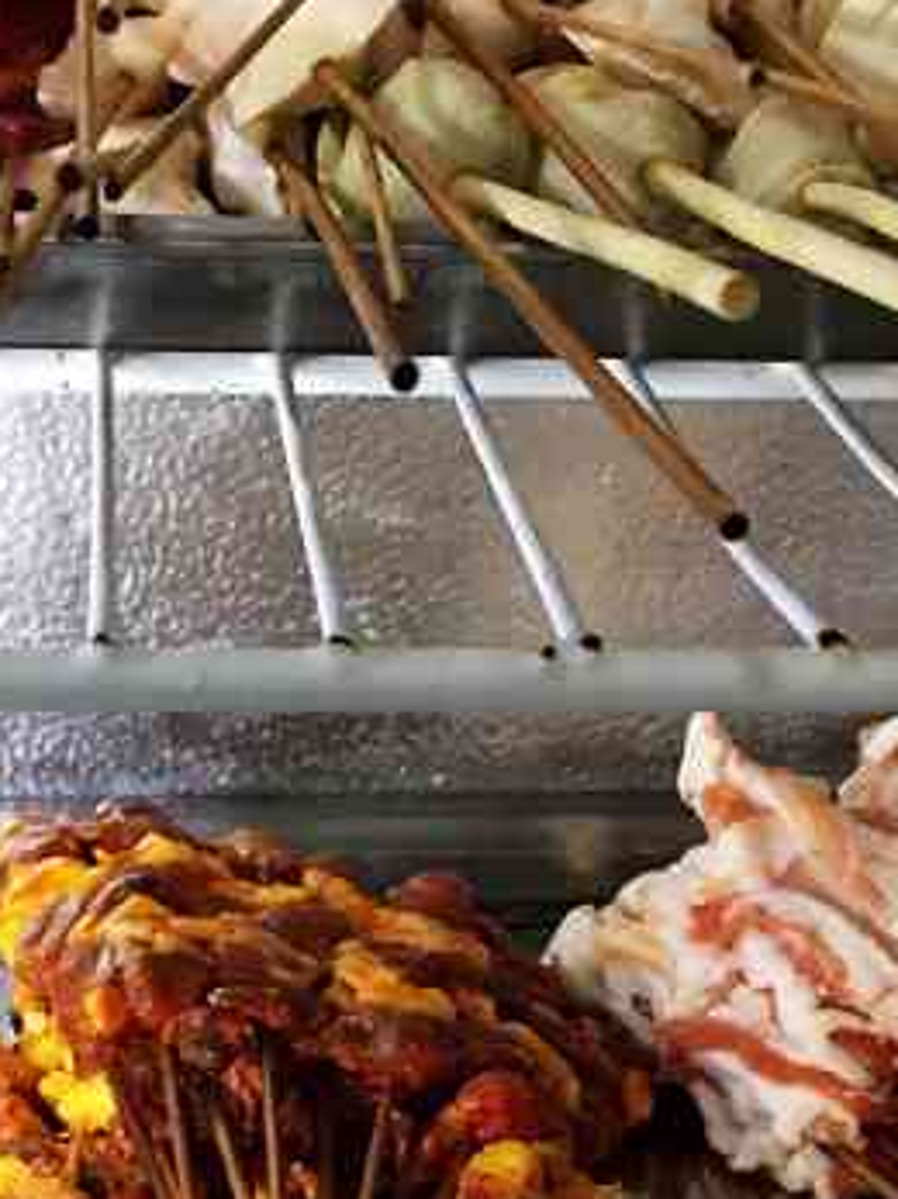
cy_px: 1107
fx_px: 2700
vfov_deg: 24.2
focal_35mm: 78
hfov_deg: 18.7
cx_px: 145
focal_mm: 4.15
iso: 100
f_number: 2.2
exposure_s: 1/8
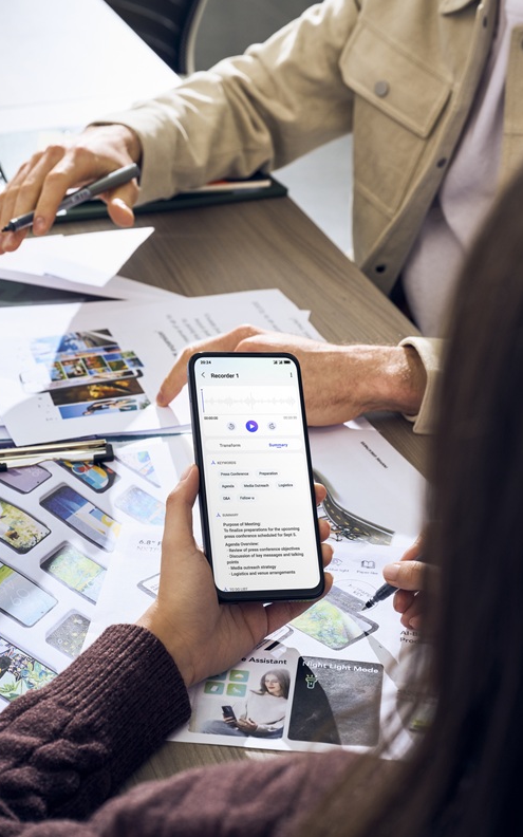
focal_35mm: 69
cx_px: 251
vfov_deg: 29.8
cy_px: 421
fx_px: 1574
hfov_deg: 18.9
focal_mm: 67
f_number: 8
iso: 320
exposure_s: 1/125
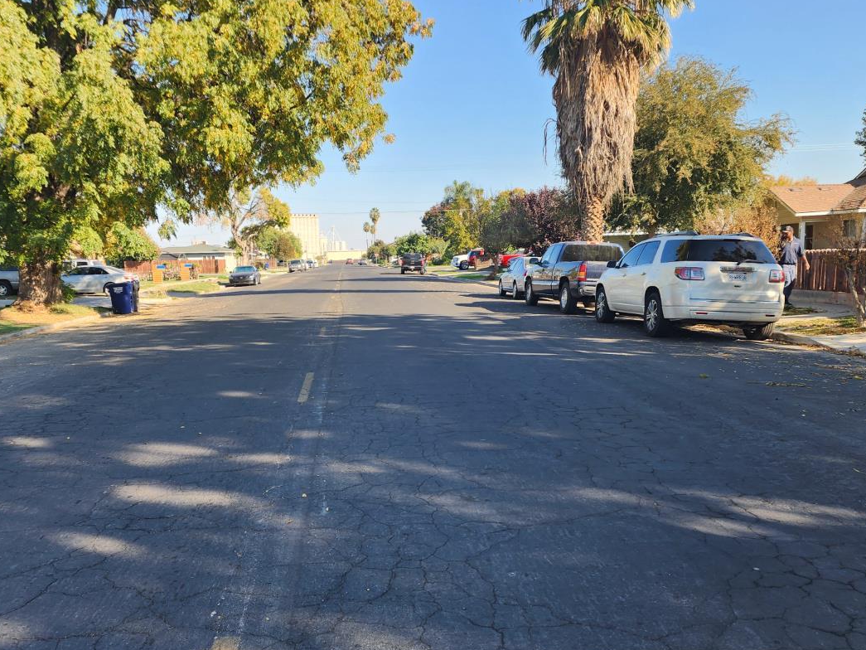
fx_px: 826
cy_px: 355
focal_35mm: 33
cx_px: 360
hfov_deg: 55.1
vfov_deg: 42.9
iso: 12
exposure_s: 1/362
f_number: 1.8
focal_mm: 6.4
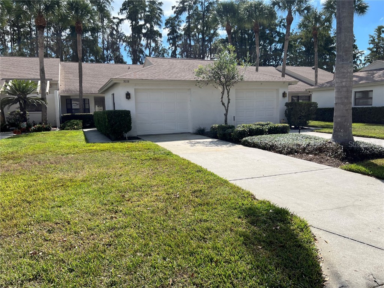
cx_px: 192
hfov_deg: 67.3
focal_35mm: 26
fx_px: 288
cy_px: 144
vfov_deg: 53.1
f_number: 1.5
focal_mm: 5.7
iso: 50
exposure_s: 1/4444
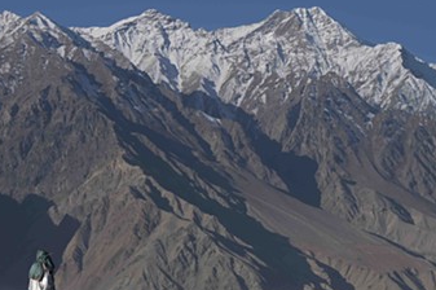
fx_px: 1609
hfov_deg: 15.3
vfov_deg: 10.3
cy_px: 220
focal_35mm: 133
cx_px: 67
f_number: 8
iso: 80
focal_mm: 70
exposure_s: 1/500
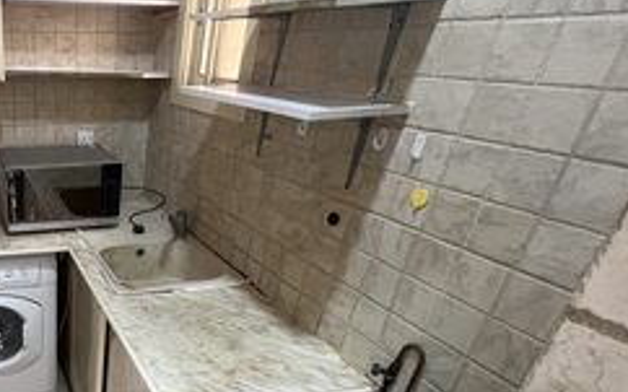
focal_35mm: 26
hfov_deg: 59.9
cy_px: 302
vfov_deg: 45.6
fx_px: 445
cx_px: 64
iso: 320
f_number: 1.8
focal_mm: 1.57
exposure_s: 1/50
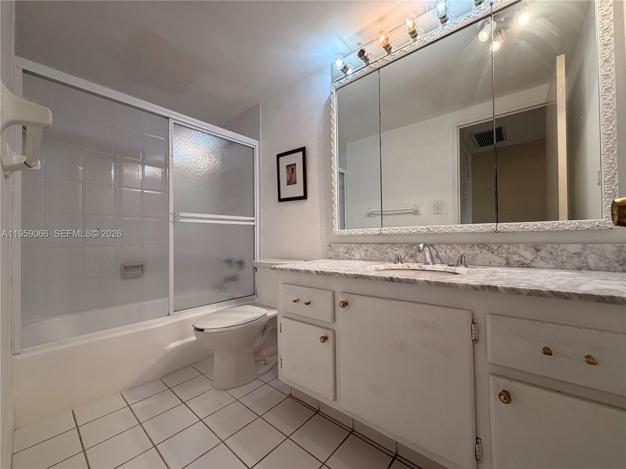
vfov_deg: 85.7
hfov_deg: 102.1
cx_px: 313
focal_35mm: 14
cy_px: 234
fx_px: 253
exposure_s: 1/120
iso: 80
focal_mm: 2.22
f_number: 2.2
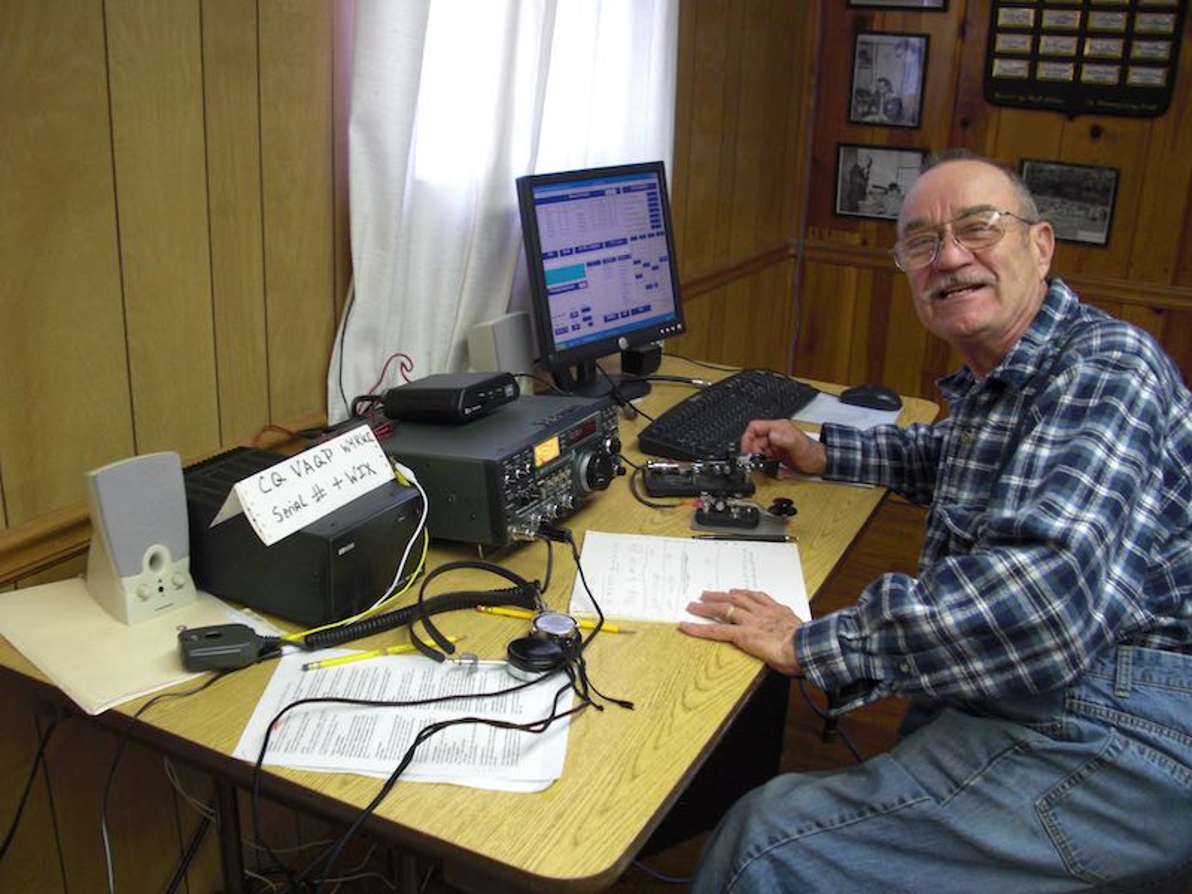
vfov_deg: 39.7
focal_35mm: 36
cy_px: 447
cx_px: 596
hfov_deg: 51.4
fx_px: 1240
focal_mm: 6.3
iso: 200
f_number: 2.8
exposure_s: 1/50
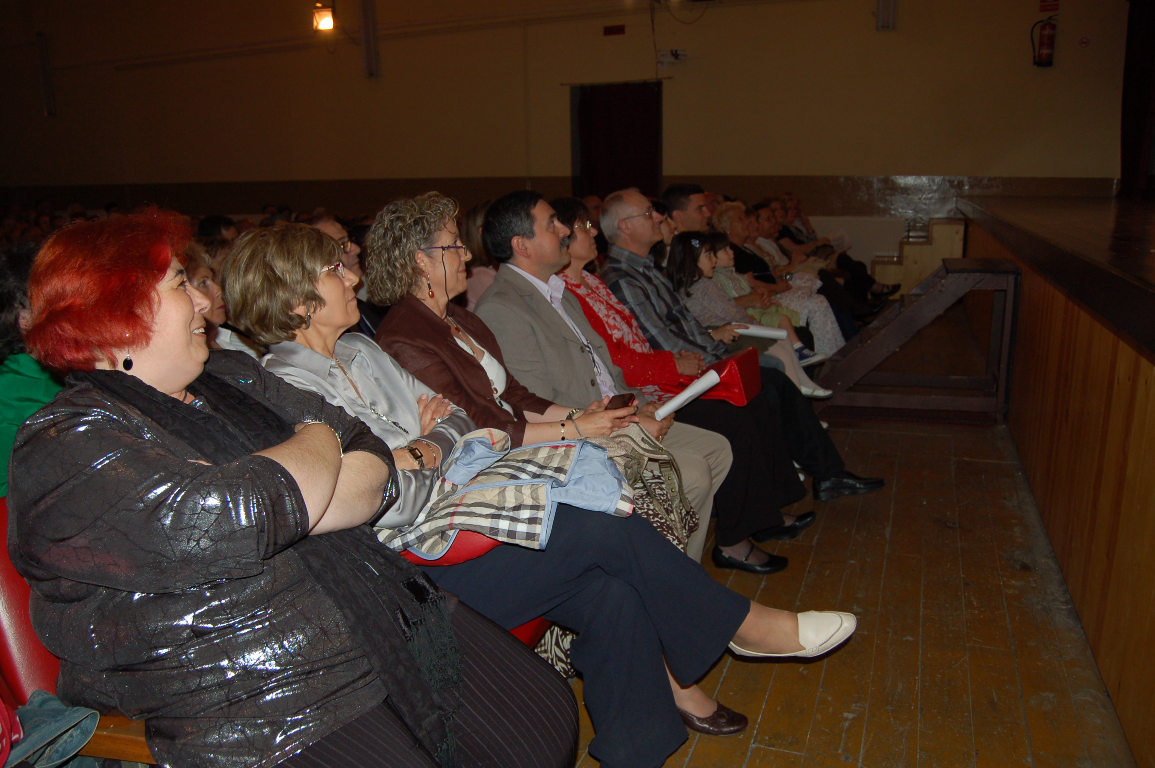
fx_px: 865
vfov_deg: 47.8
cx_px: 578
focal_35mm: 27
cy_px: 384
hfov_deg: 67.4
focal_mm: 18
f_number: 3.5
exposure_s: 1/60
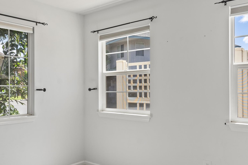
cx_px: 95
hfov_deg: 55.2
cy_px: 95
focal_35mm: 34
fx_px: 234
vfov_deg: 38.8
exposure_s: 1/10
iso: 100
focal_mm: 17
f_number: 8
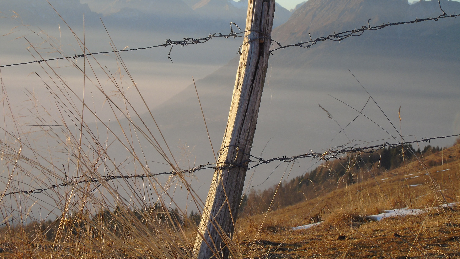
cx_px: 230
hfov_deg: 20.7
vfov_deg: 11.8
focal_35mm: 103
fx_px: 1256
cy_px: 100
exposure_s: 1/40
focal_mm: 17
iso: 80
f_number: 8
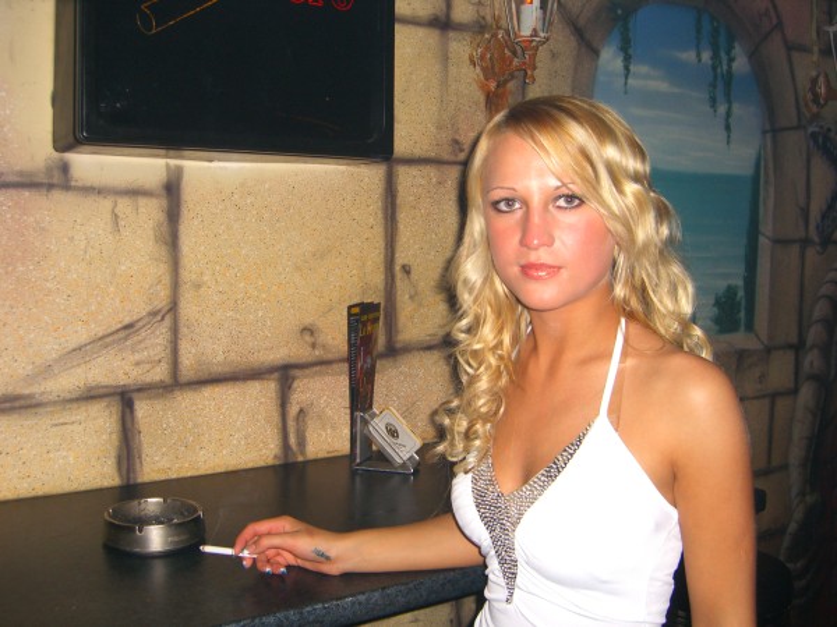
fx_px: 919
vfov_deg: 37.7
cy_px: 314
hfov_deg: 49.0
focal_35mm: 38
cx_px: 418
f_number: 2.8
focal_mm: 7.9
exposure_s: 1/60
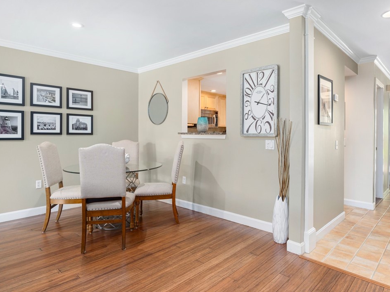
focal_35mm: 22
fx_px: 248
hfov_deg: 76.3
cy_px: 145
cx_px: 205
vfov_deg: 61.1
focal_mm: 20
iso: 800
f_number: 7.1
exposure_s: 1/160
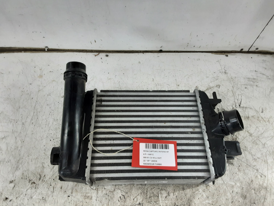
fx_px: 214
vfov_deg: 51.4
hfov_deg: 65.3
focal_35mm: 27
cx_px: 137
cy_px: 103
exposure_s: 1/50
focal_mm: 2.91
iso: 160
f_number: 1.9
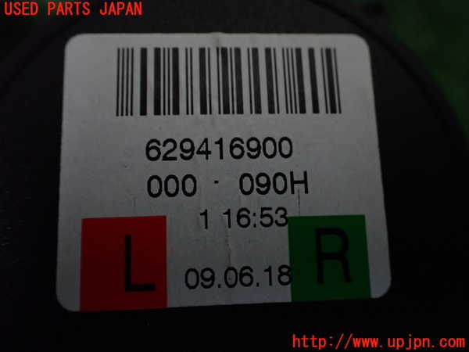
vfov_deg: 46.8
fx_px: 406
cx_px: 234
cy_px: 176
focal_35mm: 30
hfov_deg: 60.0
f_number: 2.3
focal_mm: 5.4
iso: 500
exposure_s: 1/125
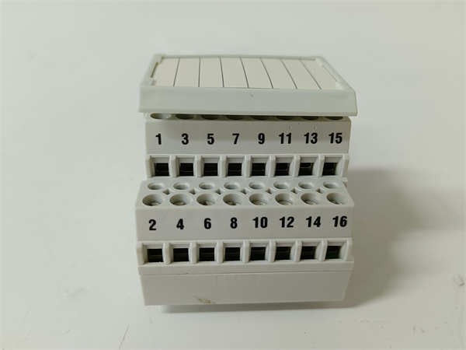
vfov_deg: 51.4
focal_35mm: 27
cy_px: 175
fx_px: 363
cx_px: 233
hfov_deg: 65.3
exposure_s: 1/50
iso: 754
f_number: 1.9
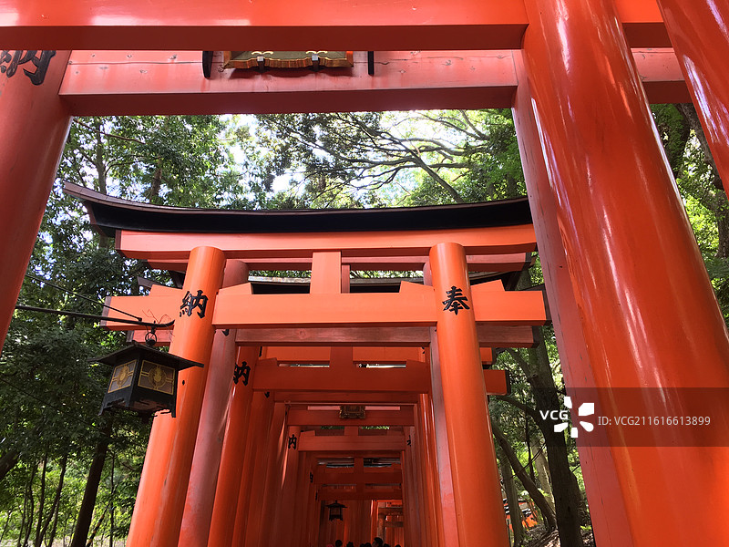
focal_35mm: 29
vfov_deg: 48.2
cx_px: 364
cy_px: 274
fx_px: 611
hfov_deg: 61.7
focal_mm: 4.15
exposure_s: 1/60
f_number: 2.2
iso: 32
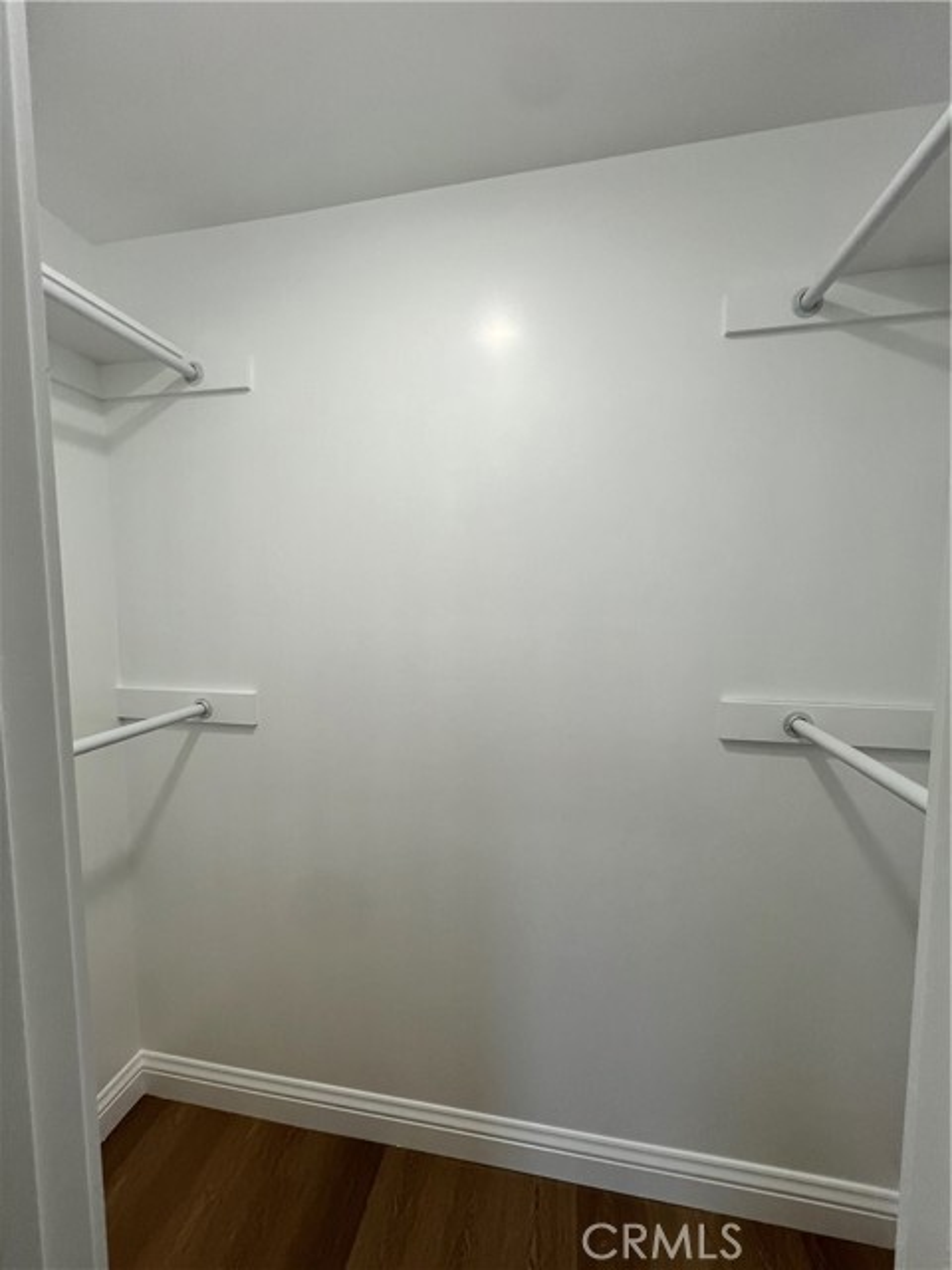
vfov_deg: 106.2
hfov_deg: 89.9
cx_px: 476
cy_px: 635
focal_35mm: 13
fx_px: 477
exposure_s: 1/120
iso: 64
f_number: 1.8
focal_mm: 1.57
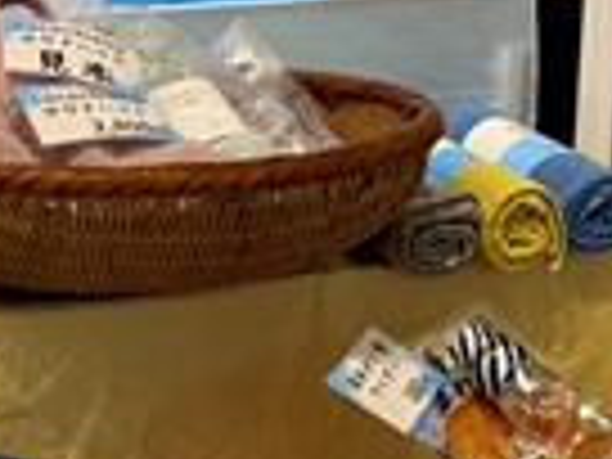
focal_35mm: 134
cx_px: 104
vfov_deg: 10.9
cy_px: 484
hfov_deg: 14.6
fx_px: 2369
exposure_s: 1/60
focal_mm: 6.76
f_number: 1.78
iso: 125
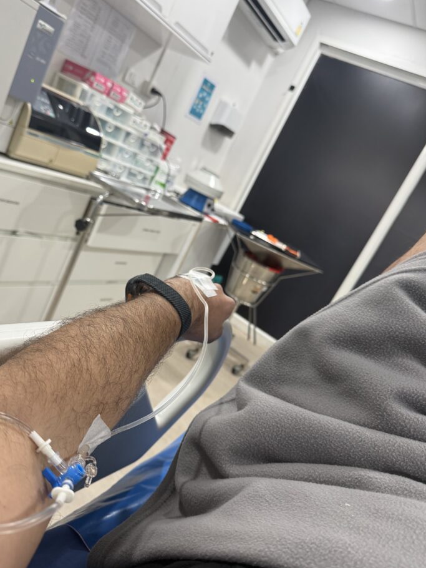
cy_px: 285
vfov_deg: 65.3
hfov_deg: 51.3
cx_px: 190
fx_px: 443
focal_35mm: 27
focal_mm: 6.76
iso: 200
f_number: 1.78
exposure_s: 1/100
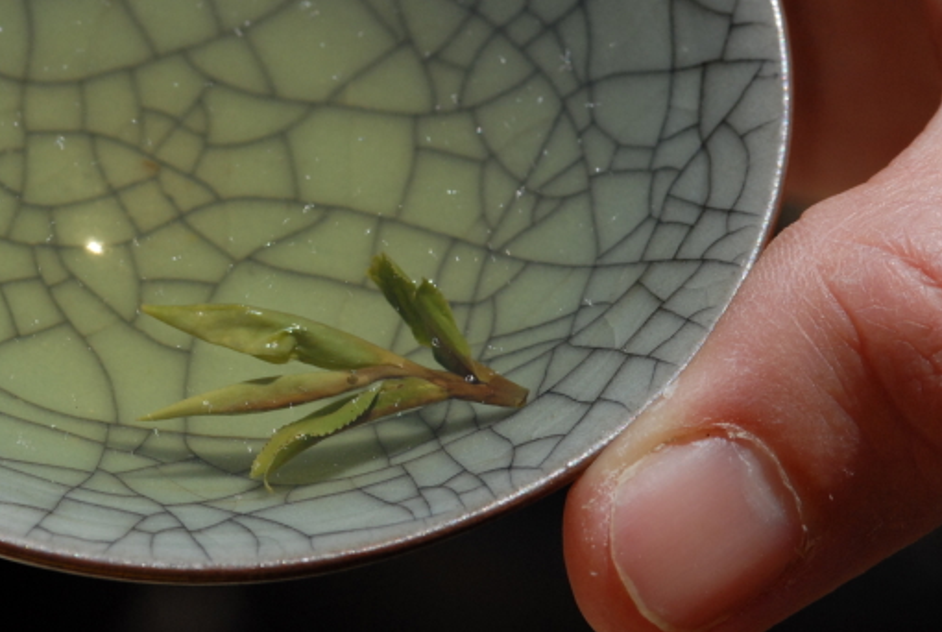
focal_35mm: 263
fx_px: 6889
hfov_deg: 7.8
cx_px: 230
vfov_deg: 5.2
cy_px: 248
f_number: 13
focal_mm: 105
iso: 400
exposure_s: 1/1000
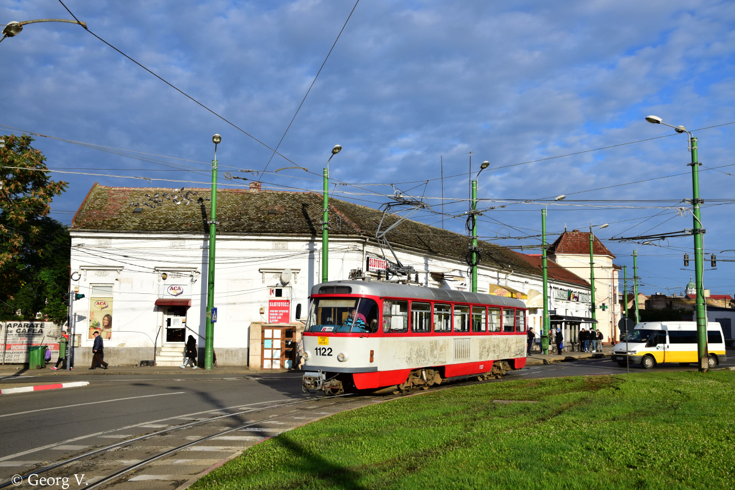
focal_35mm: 36
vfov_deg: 36.9
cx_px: 368
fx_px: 735
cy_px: 245
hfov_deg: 53.1
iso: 320
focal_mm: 24
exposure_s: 1/1000
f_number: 8
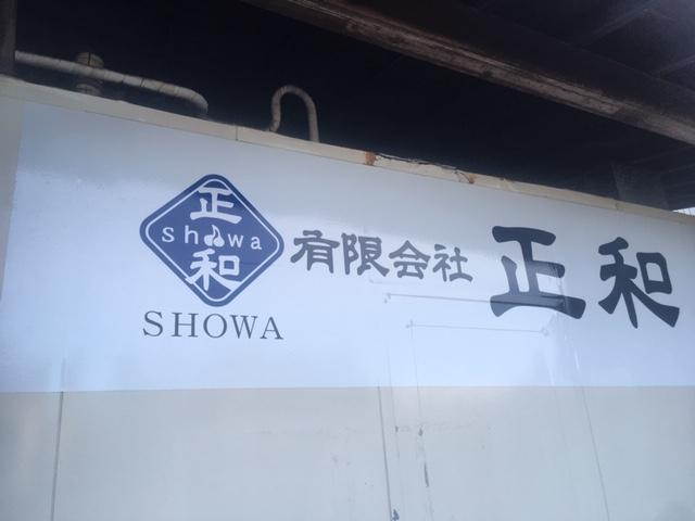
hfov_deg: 61.7
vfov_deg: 48.2
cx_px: 348
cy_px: 260
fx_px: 582
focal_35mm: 29
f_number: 2.2
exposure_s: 1/120
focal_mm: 4.2
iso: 32
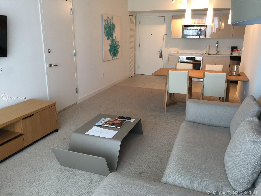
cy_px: 98
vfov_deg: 48.2
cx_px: 130
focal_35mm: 29
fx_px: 219
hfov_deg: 61.7
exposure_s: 1/15
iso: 40
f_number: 2.2
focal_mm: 4.15
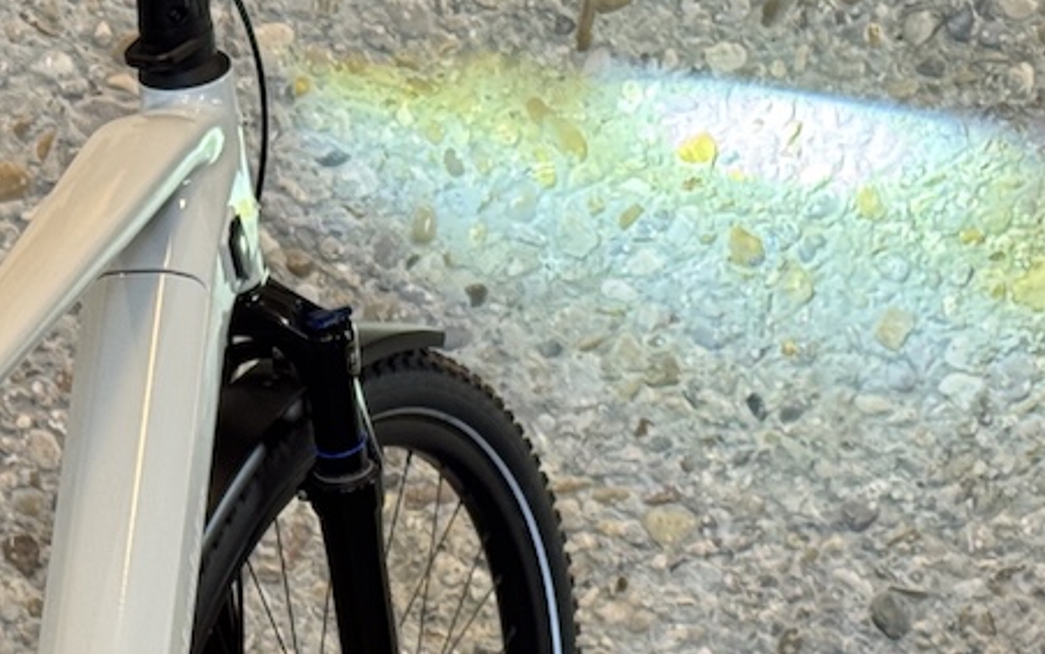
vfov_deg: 9.0
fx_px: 4103
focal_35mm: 144
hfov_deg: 14.4
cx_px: 111
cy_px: 753
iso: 80
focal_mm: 6.76
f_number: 1.78
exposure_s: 1/64
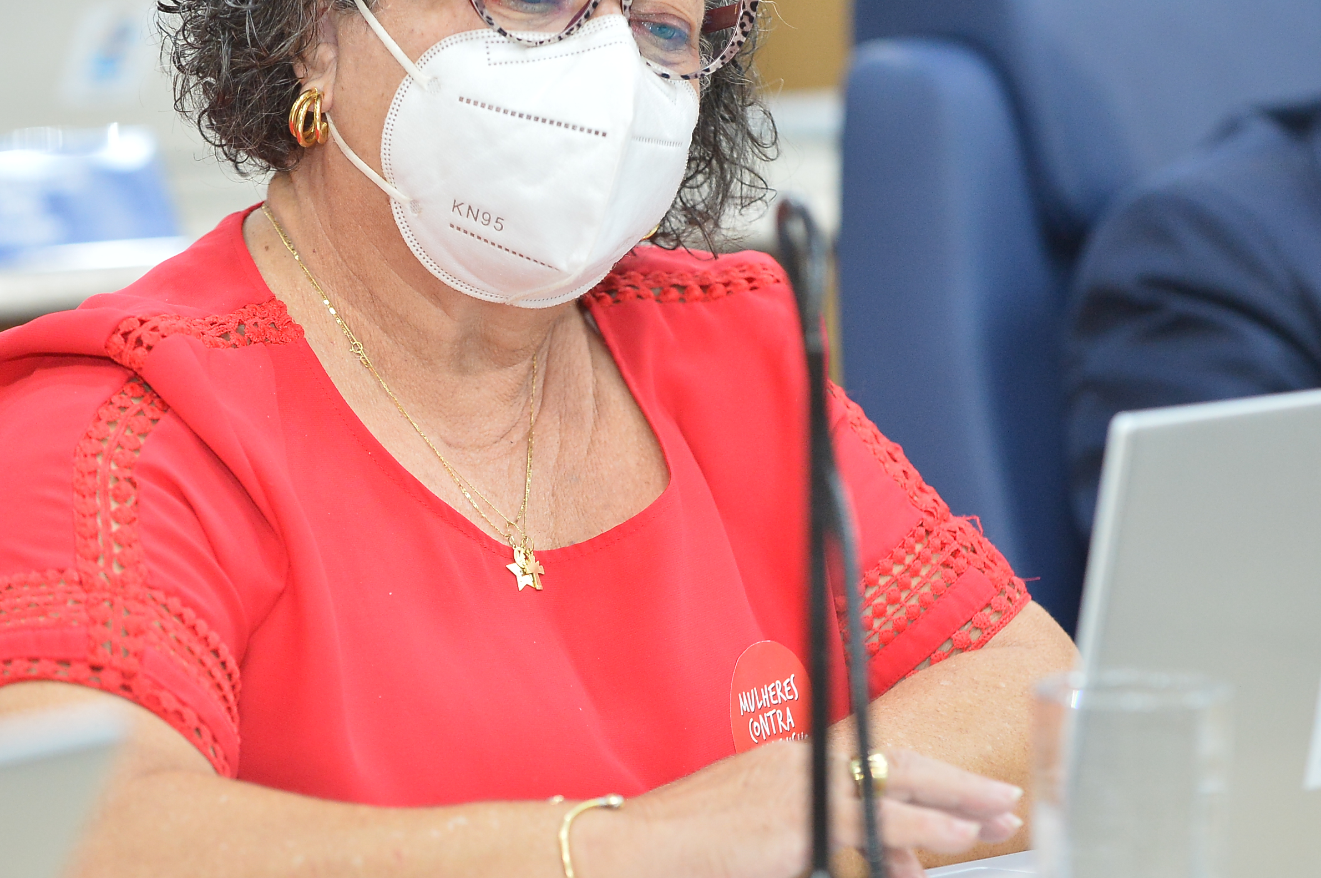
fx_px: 7111
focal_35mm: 194
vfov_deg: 7.1
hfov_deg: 10.6
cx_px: 619
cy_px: 264
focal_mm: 125
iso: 3200
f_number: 2.8
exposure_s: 1/250
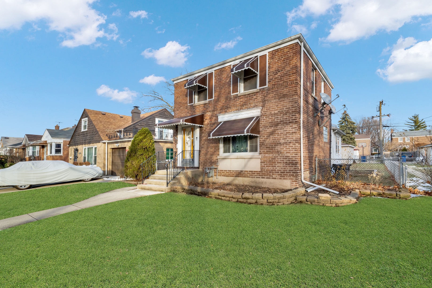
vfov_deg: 73.7
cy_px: 144
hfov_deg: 96.7
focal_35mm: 16
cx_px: 216
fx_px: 192
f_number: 9
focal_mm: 16
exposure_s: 1/250
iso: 1000
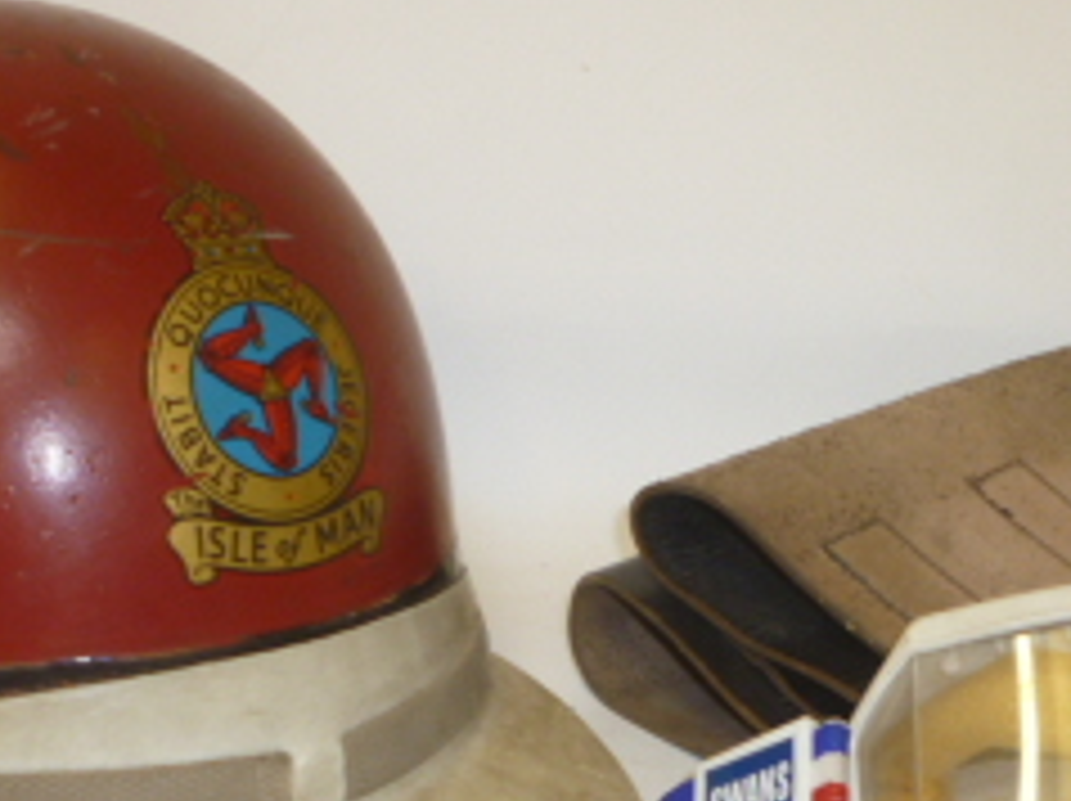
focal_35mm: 78
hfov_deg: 24.9
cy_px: 684
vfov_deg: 18.6
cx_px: 716
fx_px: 2411
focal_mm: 5.2
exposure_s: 1/30
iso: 100
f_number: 3.3
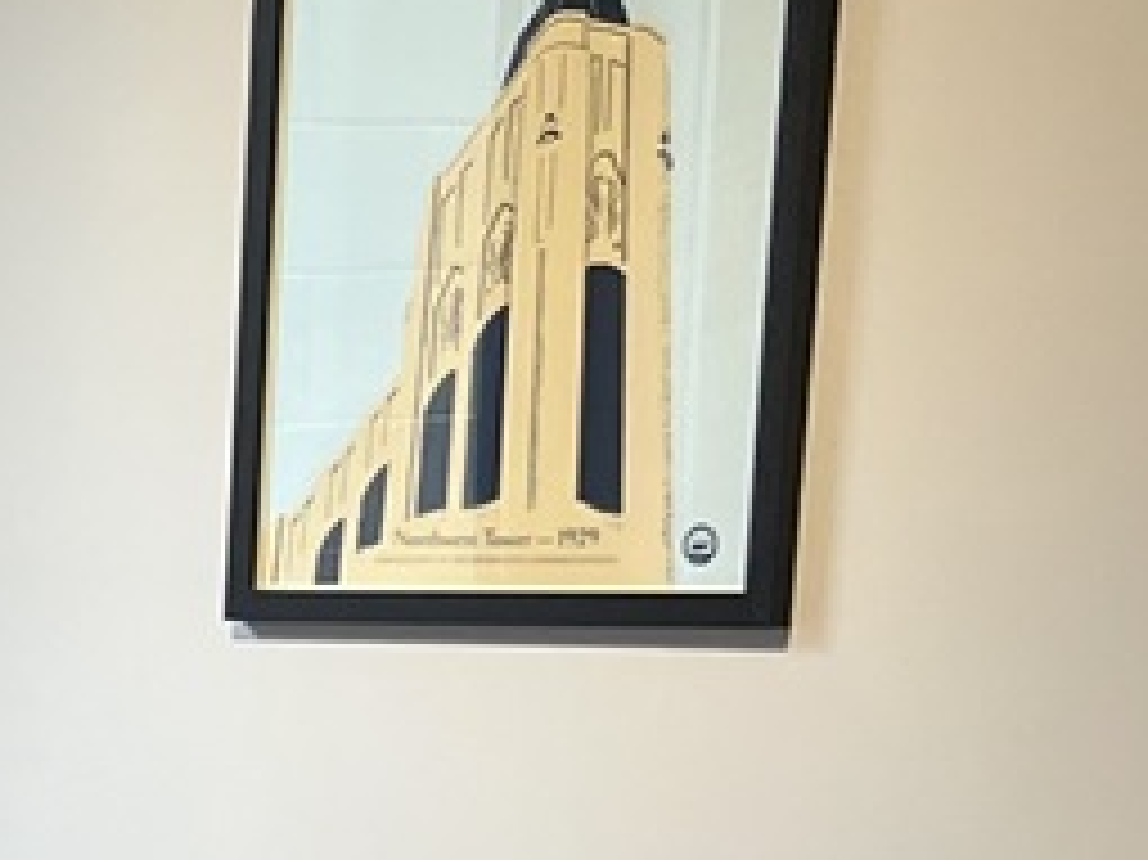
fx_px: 4873
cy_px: 1463
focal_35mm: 147
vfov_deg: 9.7
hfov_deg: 11.3
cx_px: -1540
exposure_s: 1/120
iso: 100
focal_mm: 5.7
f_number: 1.5
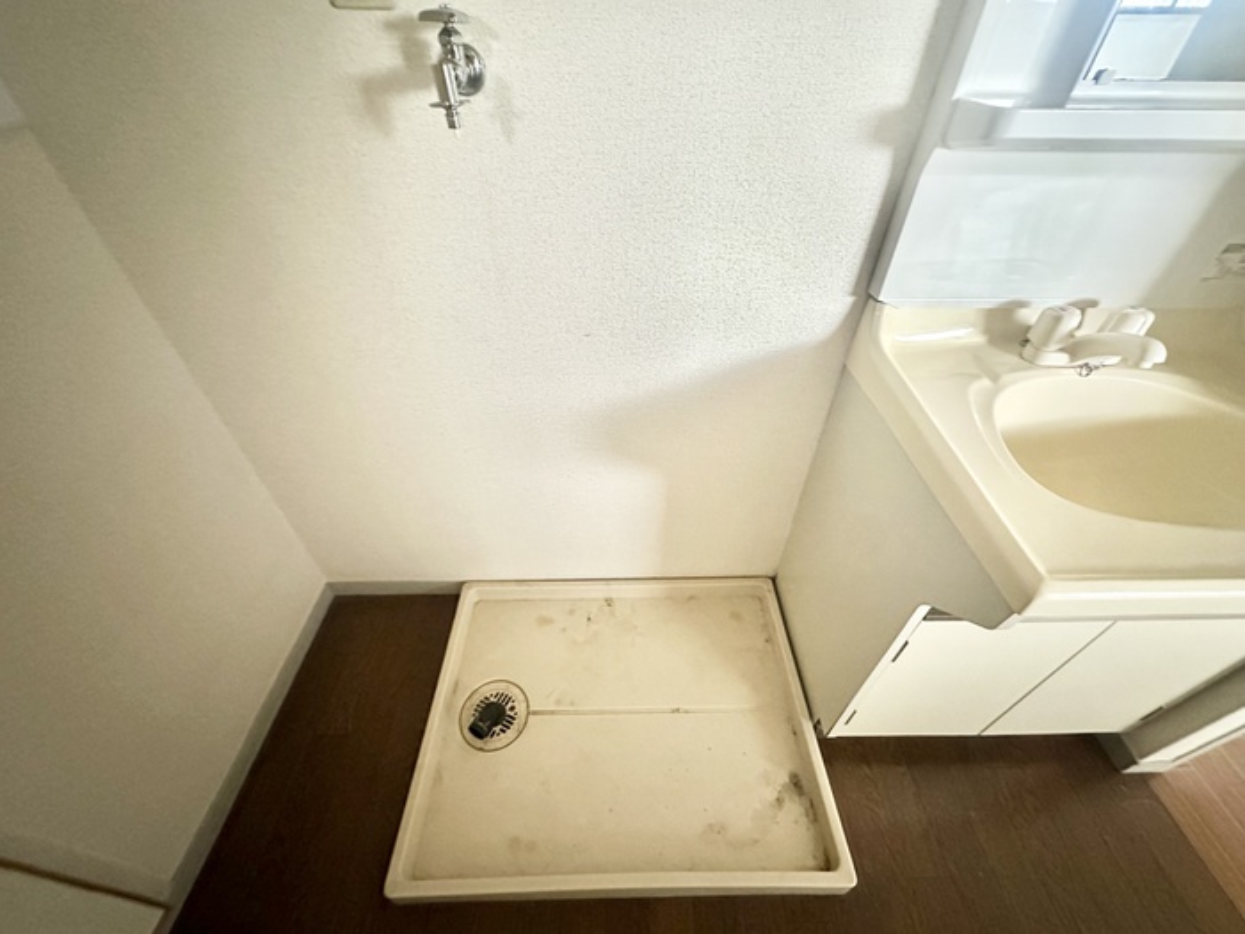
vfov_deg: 85.7
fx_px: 504
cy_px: 467
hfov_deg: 102.1
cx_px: 622
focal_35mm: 14
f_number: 2.2
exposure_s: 1/47
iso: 1250
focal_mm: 2.22
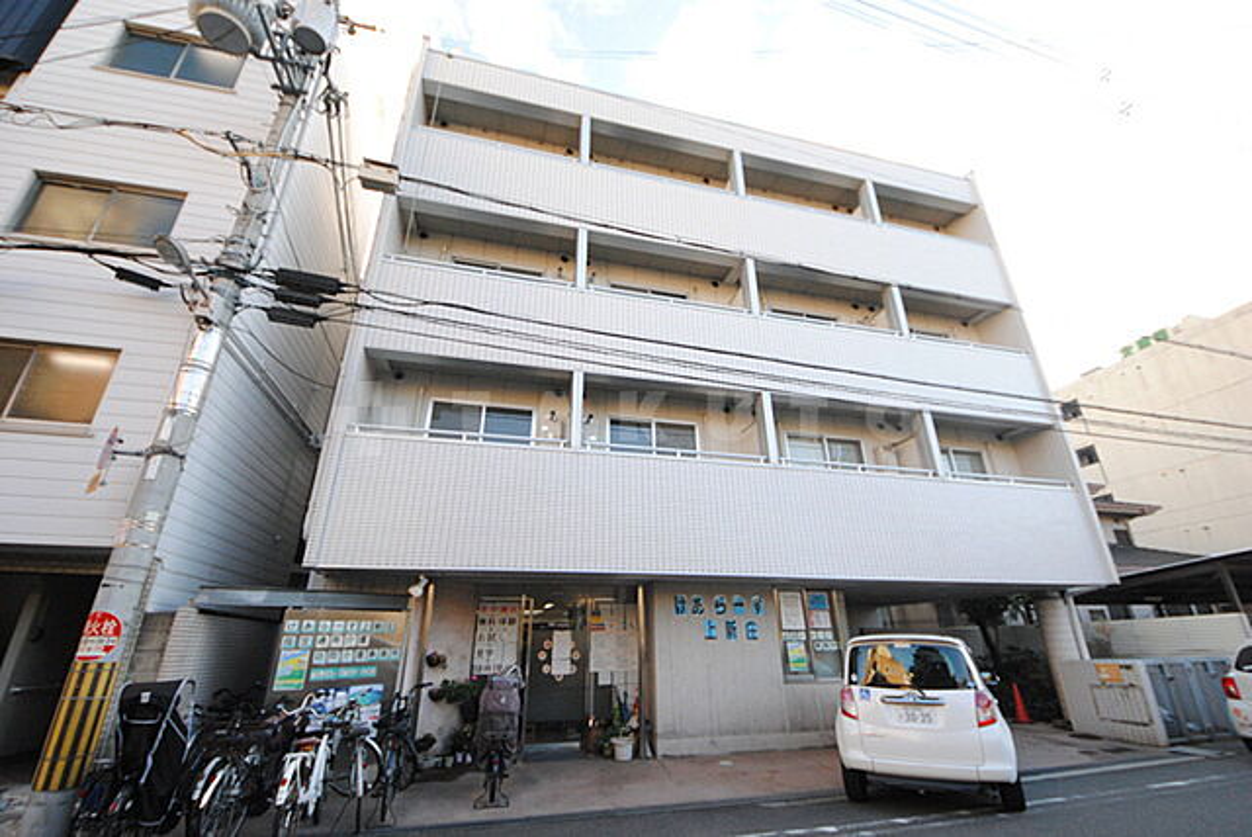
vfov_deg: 80.3
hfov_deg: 103.2
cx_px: 626
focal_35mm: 14
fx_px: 496
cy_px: 418
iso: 800
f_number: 7.1
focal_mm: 9.5
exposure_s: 1/200
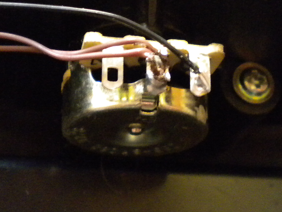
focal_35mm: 75
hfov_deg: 26.0
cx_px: 145
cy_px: 60
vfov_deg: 19.5
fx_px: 611
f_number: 3.1
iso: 769
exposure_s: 1/8.8
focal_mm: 6.3
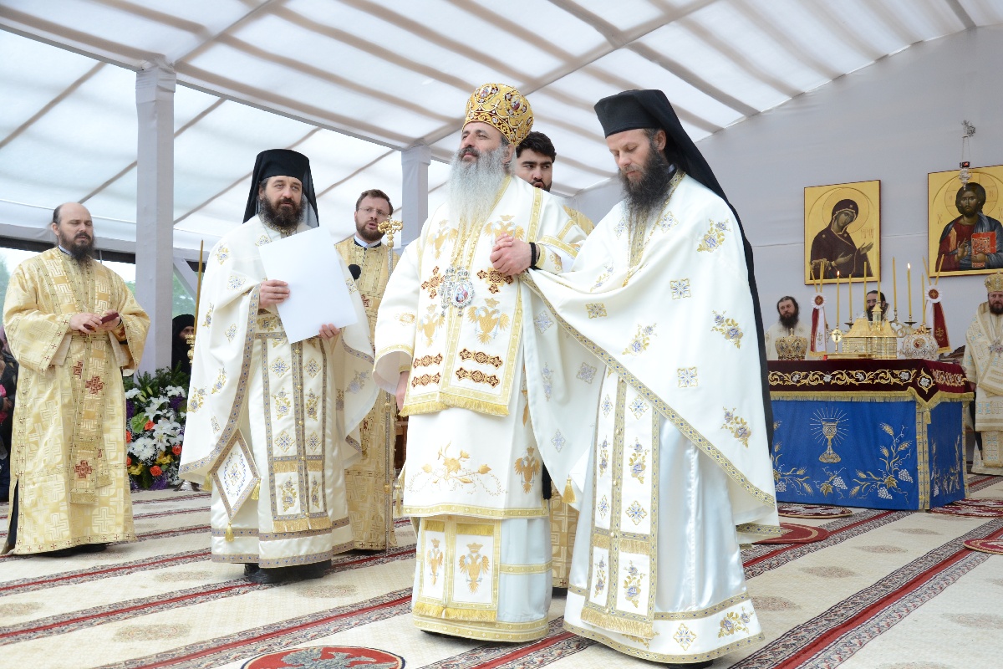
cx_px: 502
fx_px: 1045
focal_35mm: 38
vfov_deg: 35.5
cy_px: 334
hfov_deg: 51.3
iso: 640
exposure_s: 1/160
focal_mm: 25
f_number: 5.6
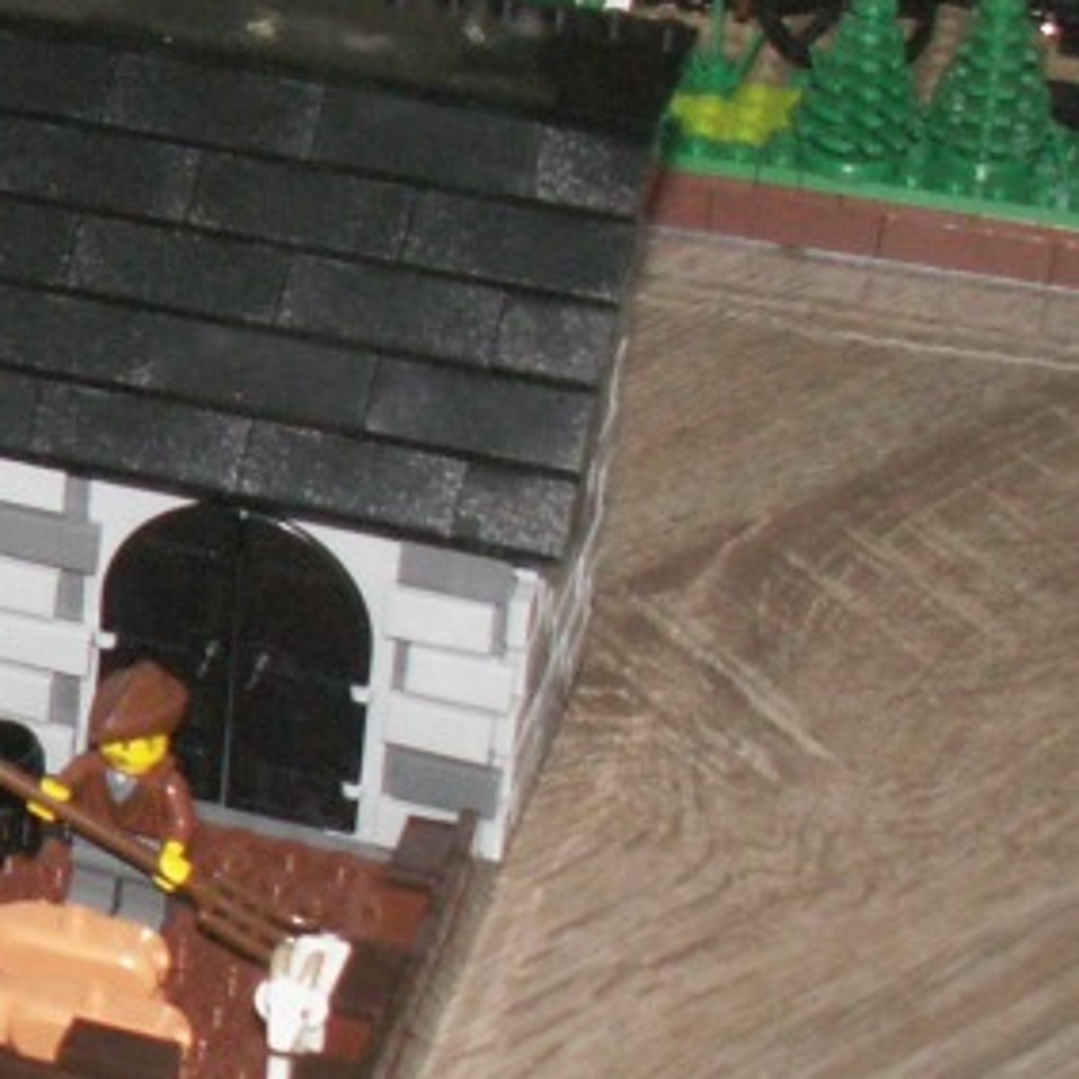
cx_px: -896
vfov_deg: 13.3
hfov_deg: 12.2
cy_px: 763
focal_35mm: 131
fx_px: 4620
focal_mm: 5.86
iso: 160
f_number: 2.8
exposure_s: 1/125
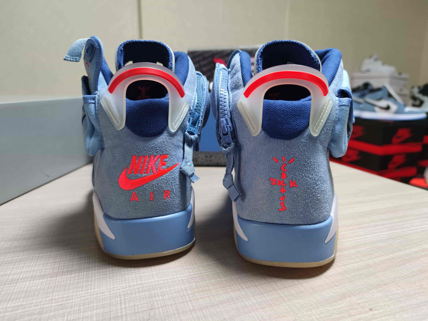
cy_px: 160
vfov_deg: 56.8
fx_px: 297
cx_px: 214
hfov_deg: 71.6
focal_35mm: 24
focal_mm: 6.72
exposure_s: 1/59
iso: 400
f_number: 1.69
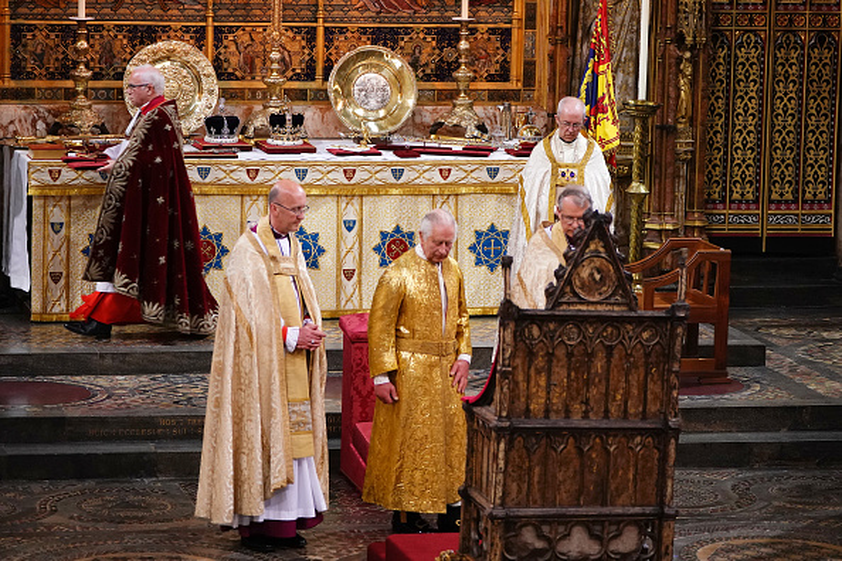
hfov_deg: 13.3
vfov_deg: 8.9
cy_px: 280
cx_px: 421
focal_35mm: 154
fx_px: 3602
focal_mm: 154
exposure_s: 1/125
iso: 5000
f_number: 5
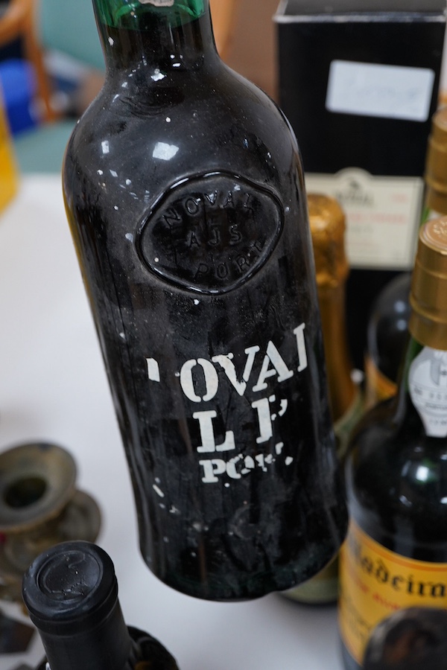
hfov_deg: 29.9
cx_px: 224
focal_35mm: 45
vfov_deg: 43.6
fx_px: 838
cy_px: 335
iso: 1250
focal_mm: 30
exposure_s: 1/125
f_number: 3.5
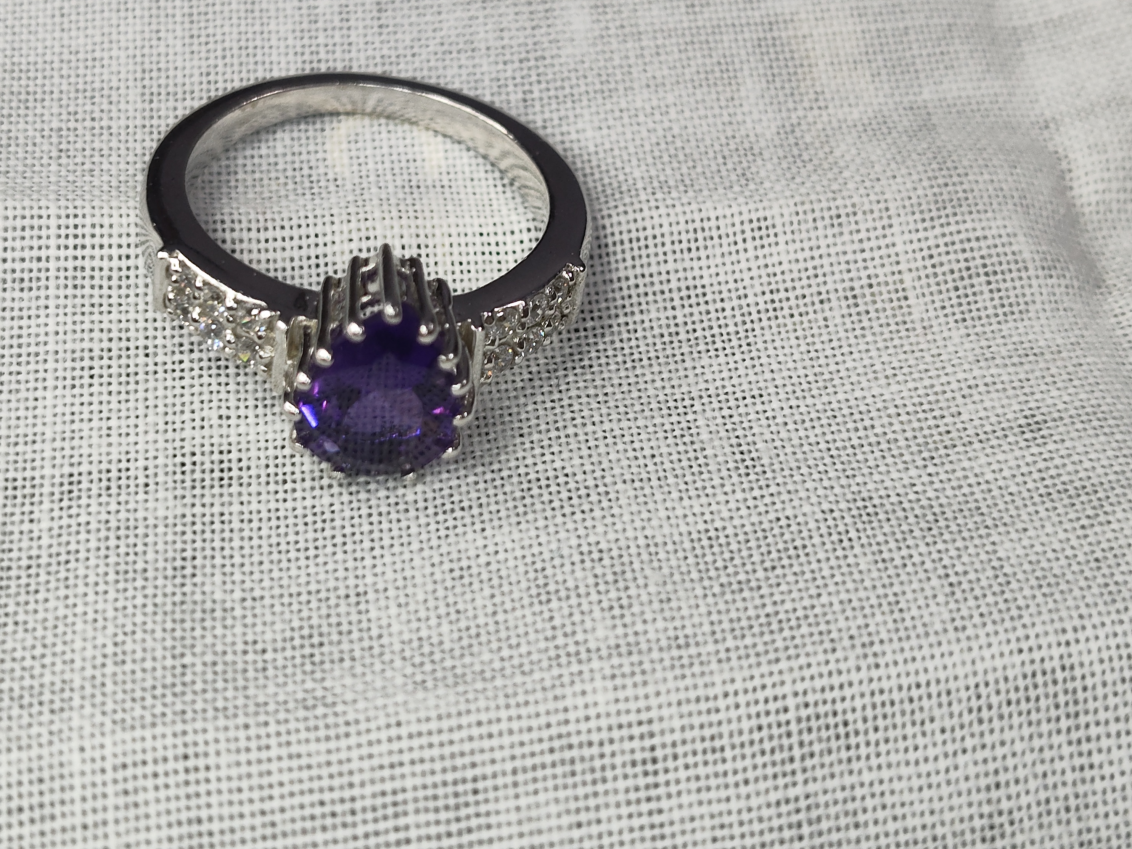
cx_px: 482
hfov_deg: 28.1
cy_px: 325
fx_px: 2256
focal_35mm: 69
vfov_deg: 21.3
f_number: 1.88
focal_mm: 5.56
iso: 996
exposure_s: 1/100
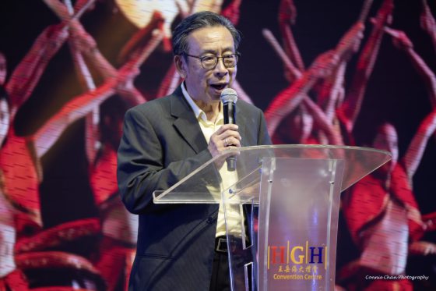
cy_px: 146
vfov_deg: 3.4
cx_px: 218
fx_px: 4843
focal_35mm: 400
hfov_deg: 5.2
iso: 2000
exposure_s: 1/250
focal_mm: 400
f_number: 8
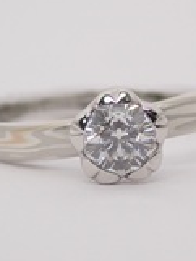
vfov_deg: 8.6
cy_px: 134
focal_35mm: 229
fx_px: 1727
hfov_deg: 6.5
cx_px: 115
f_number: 4.3
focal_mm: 14.62
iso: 200
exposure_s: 1/125
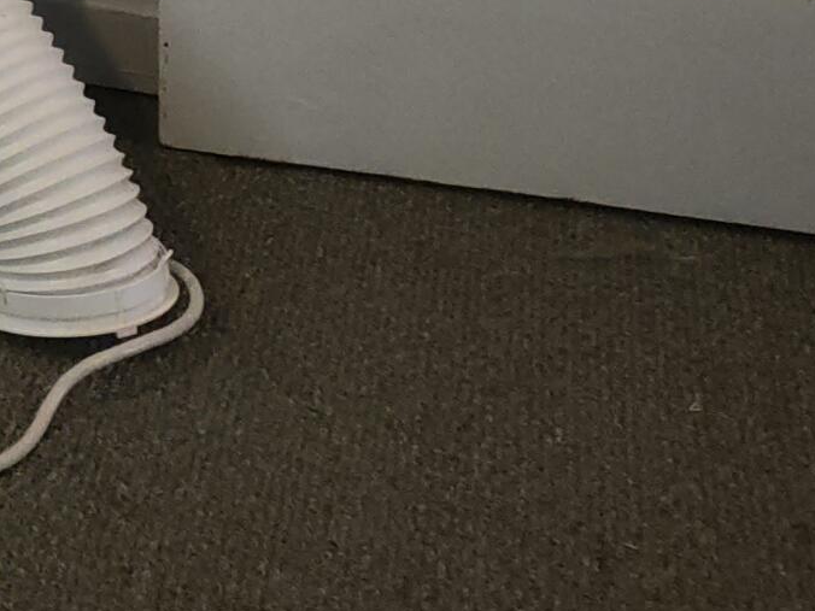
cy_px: -650
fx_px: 2613
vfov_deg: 11.8
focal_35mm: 111
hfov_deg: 15.0
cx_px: -720
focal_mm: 4.71
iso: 1488
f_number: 1.7
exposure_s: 1/30
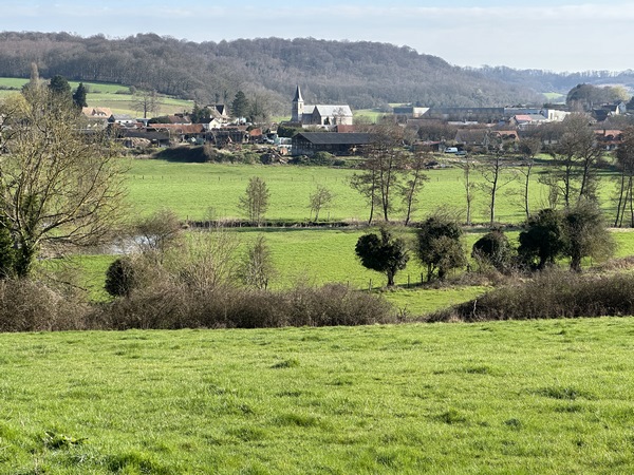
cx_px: 317
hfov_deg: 25.3
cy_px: 238
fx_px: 1410
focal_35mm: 77
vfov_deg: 19.1
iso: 32
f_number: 2.8
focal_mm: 9
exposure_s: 1/349
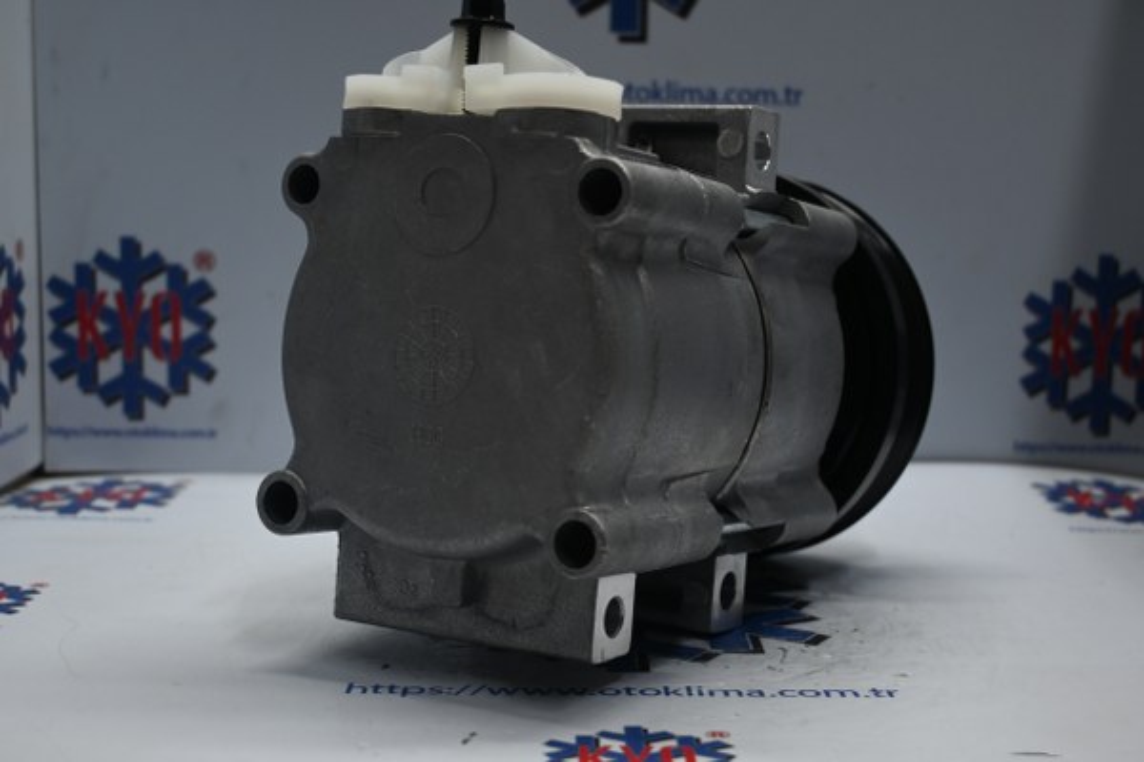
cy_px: 381
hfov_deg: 37.9
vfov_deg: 25.8
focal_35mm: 52
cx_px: 572
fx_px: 1668
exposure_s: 1/60
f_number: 5.3
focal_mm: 35
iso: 500
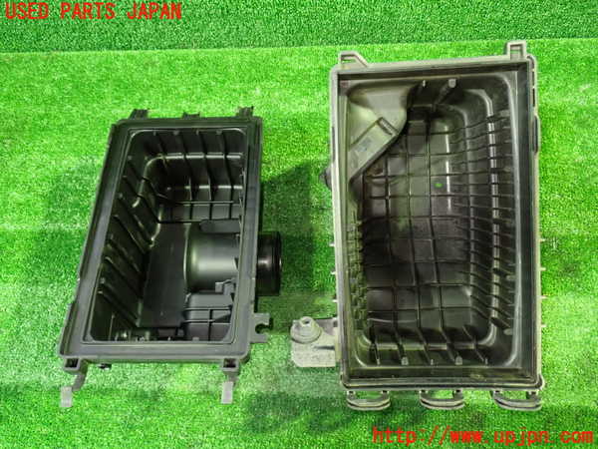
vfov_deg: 46.8
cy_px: 224
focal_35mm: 30
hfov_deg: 60.0
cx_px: 299
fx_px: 518
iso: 800
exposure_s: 1/20
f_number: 2.3
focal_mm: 5.4
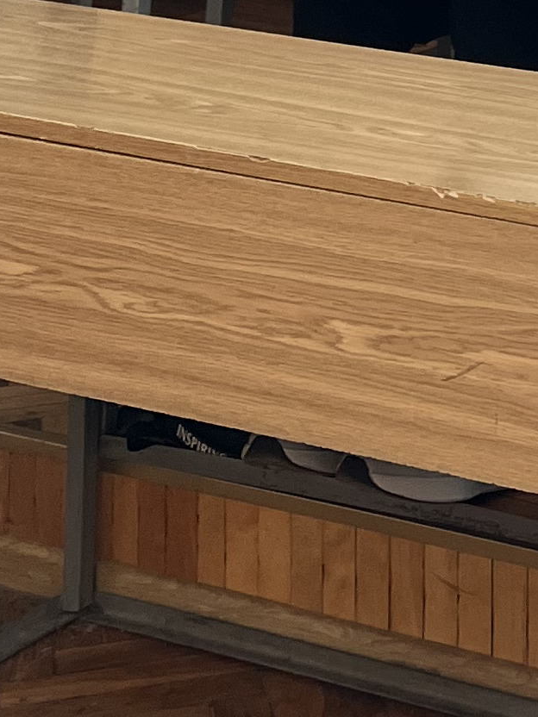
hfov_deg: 11.1
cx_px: 923
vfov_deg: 13.1
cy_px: -820
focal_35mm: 126
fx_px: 2611
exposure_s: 1/121
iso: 100
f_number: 1.5
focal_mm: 5.7
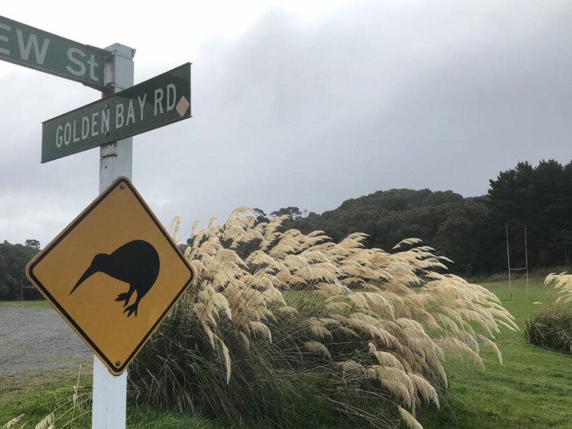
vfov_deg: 41.8
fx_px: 562
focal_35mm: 34
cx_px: 254
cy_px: 230
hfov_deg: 53.8
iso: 20
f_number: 1.8
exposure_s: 1/1742
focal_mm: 3.99
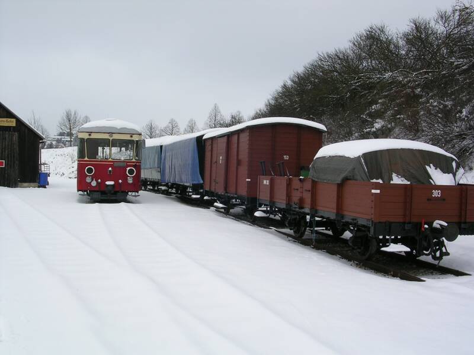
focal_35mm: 38
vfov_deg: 37.7
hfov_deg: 49.0
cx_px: 237
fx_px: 520
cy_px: 178
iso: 50
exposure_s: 1/264
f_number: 5.6
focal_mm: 5.8
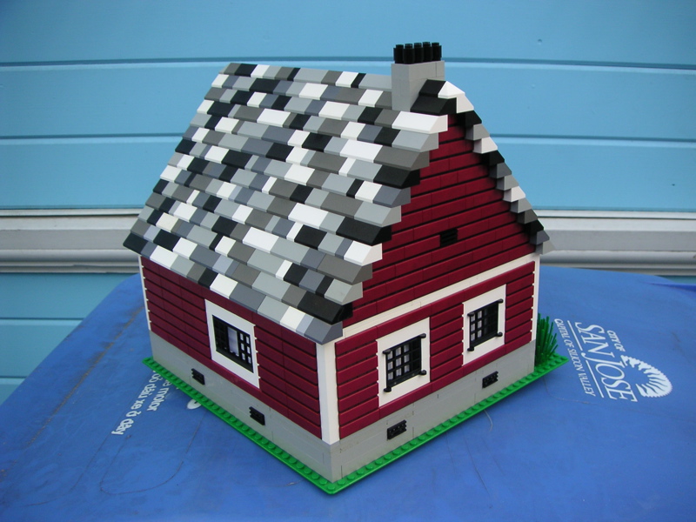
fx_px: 744
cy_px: 261
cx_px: 348
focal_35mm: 37
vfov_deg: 38.7
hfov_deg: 50.1
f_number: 2.8
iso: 50
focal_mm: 5.7
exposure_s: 1/45
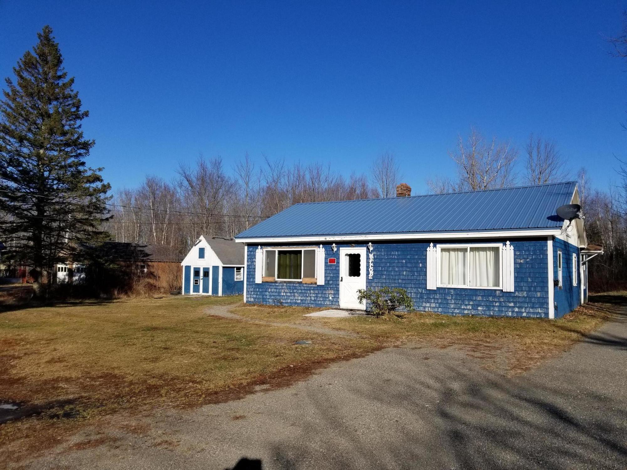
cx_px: 314
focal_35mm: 26
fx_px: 471
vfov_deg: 53.1
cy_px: 235
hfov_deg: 67.3
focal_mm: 4.25
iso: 50
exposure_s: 1/3880
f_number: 1.7
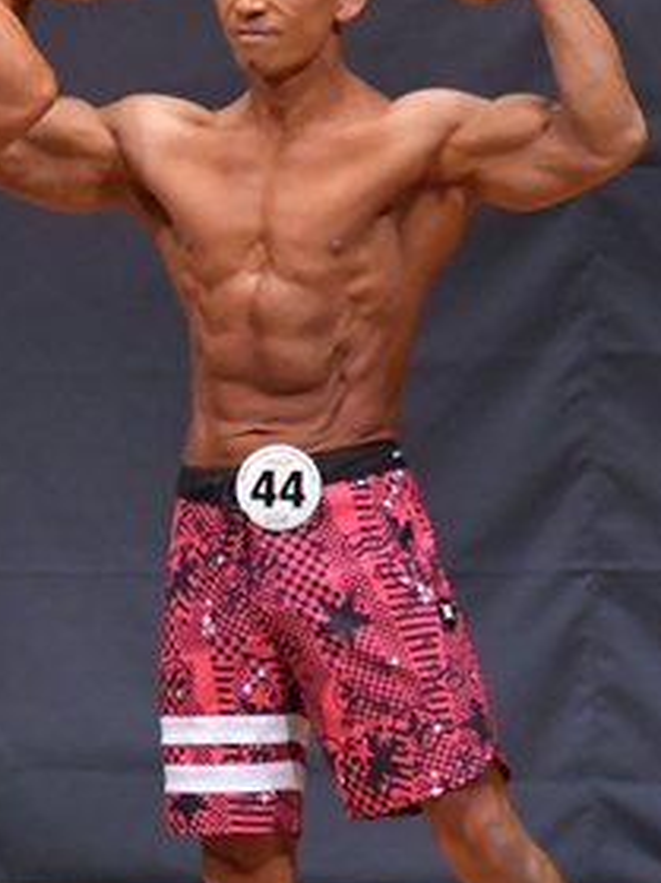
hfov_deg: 1.9
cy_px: 525
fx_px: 19416
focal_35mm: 762
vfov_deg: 2.6
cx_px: -318
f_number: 5.6
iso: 6400
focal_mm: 190
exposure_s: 1/400
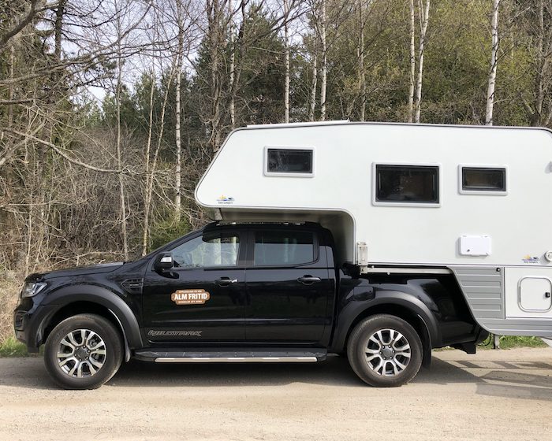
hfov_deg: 58.8
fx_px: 490
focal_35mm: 30
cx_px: 265
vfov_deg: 48.5
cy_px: 226
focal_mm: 3.99
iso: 20
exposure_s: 1/1000
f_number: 1.8
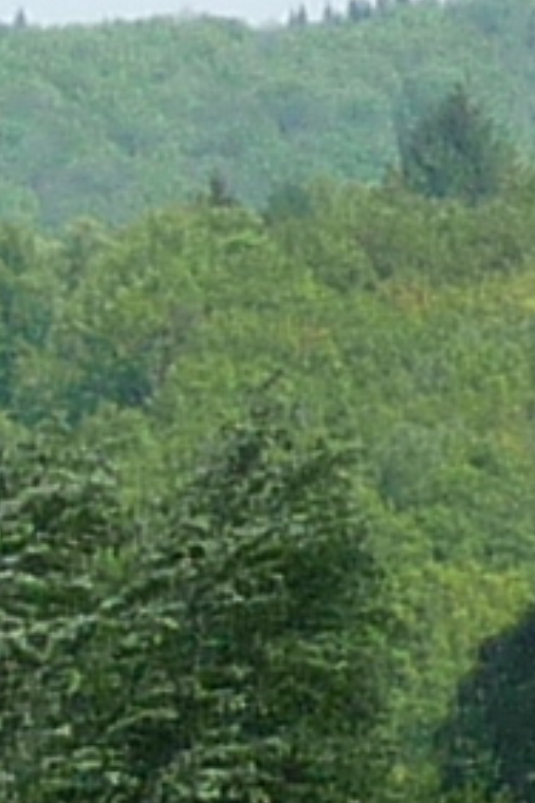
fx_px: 16829
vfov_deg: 2.7
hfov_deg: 1.8
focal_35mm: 755
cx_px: 780
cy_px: 1028
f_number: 4.5
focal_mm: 9.9
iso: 100
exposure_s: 1/400
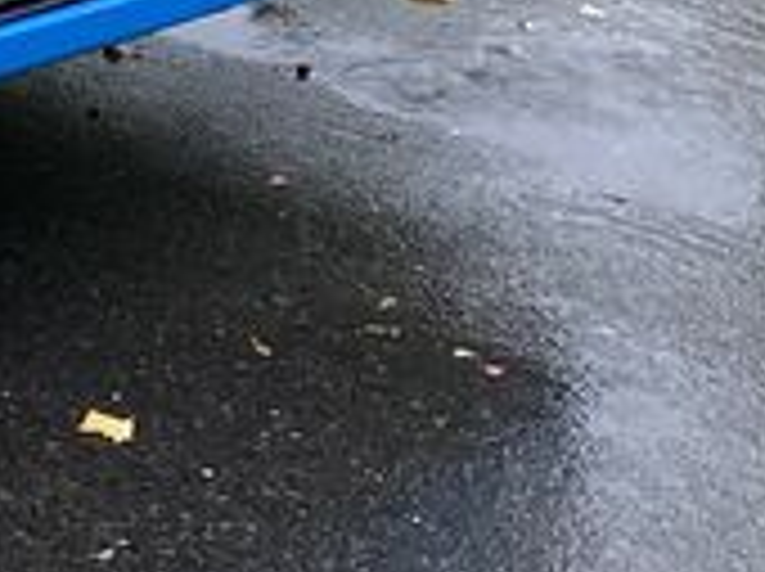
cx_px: -891
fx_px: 3376
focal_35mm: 153
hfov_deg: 11.3
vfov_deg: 8.8
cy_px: -766
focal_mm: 4.25
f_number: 1.8
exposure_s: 1/121
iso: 125
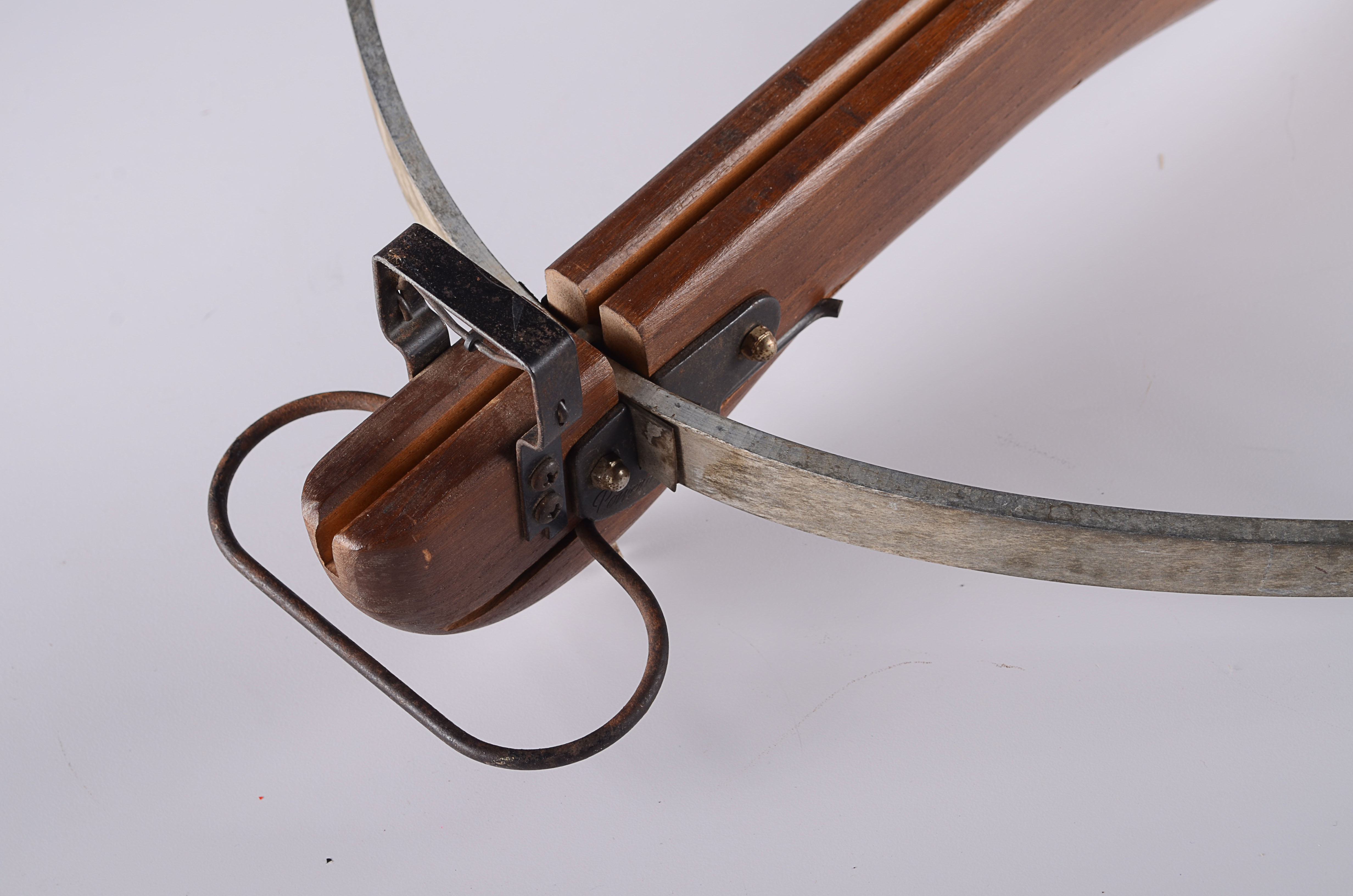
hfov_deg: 24.7
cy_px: 448
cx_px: 676
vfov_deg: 16.5
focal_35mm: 82
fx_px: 3094
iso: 100
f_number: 11
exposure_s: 1/80
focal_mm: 55
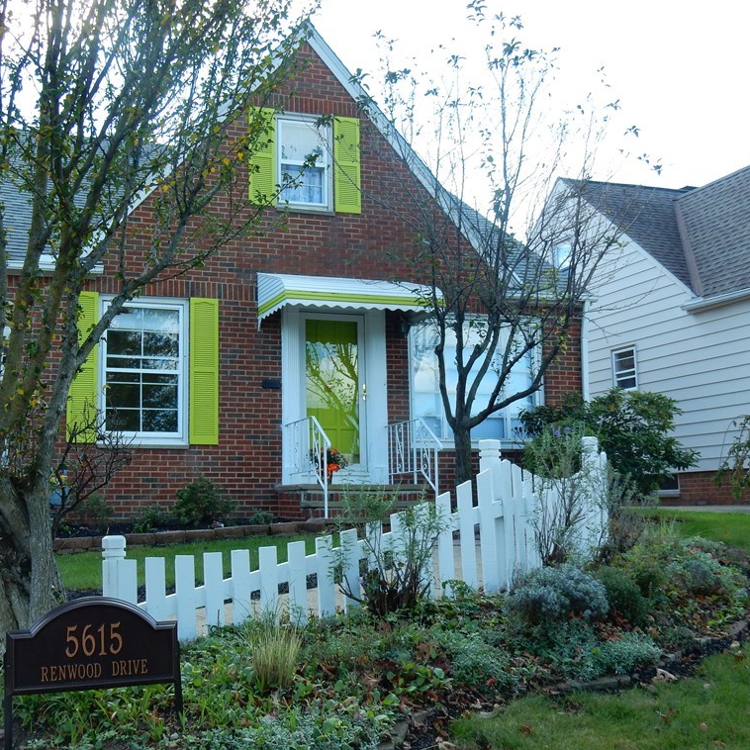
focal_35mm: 43
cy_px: 377
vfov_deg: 39.2
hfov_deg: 38.8
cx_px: 259
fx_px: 1054
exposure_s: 1/320
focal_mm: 6.4
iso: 125
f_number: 4
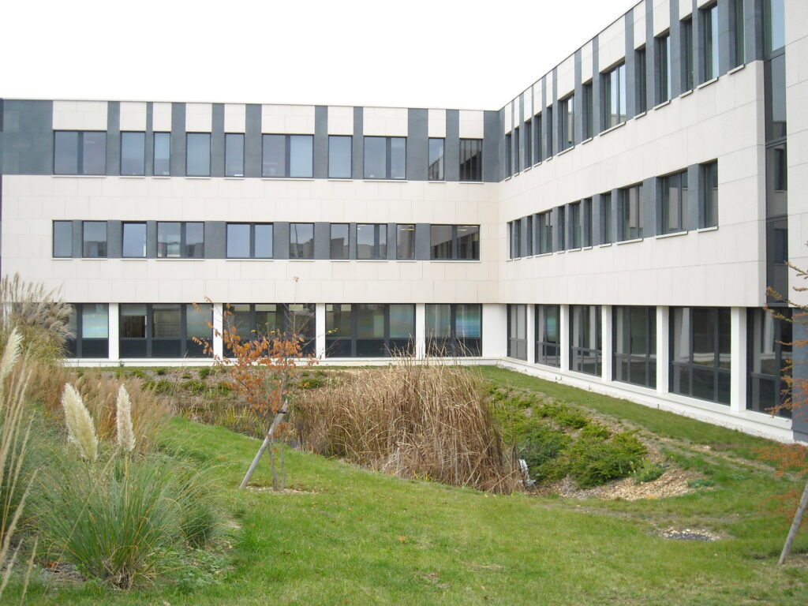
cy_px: 303
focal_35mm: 44
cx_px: 404
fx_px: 1027
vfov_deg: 32.9
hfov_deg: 42.9
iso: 124
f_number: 3.1
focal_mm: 7.1
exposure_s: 1/250
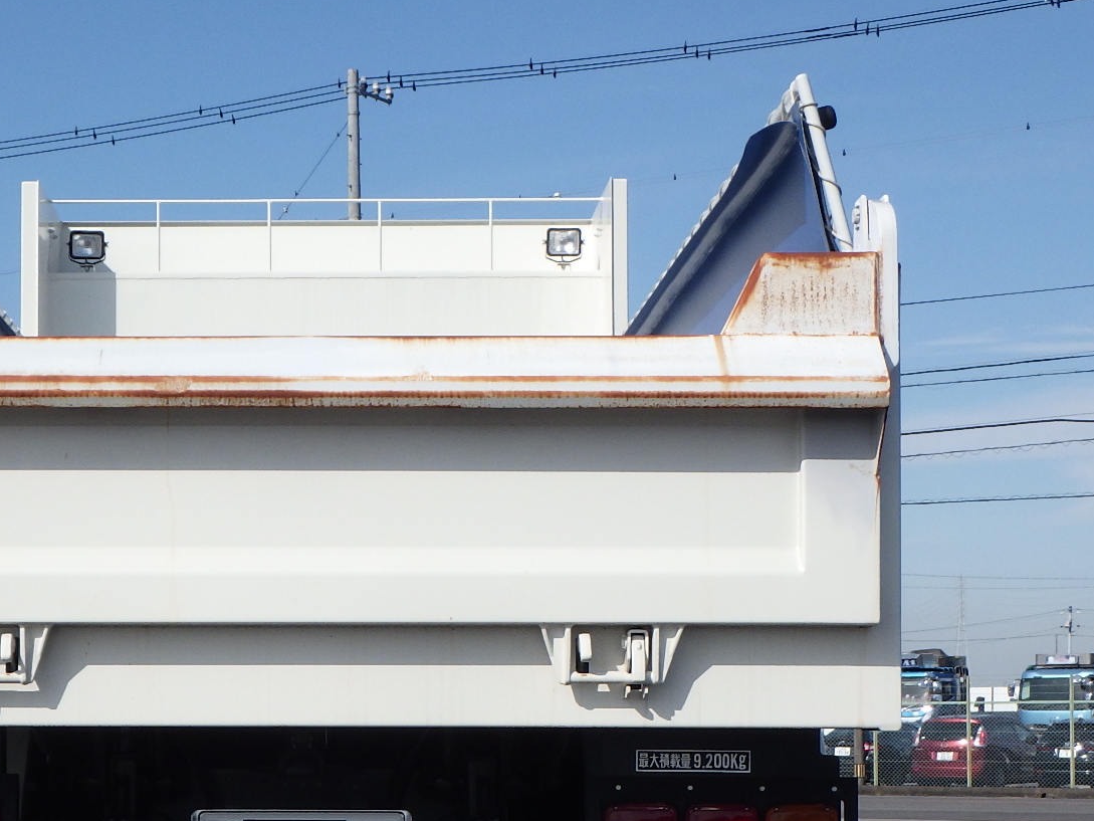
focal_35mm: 79
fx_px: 2497
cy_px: 654
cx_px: 305
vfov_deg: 18.5
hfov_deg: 24.5
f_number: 5
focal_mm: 7.5
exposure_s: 1/1000
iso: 125
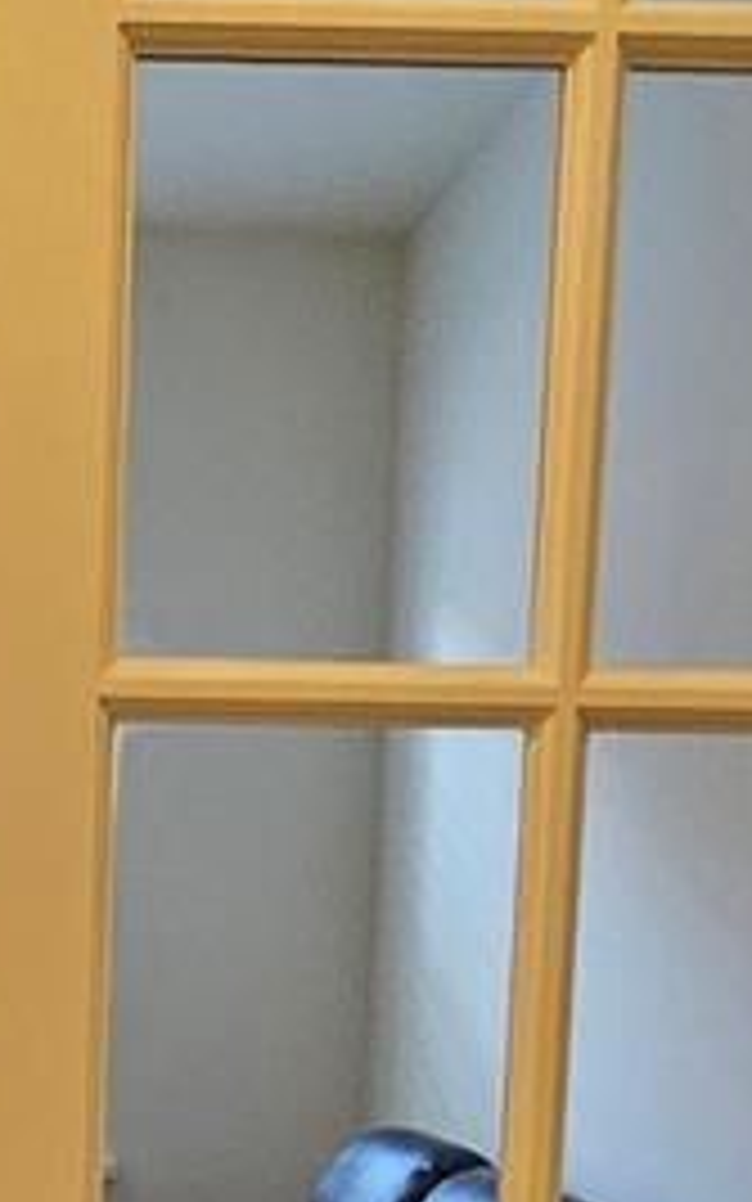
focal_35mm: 62
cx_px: -126
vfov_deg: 31.0
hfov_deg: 19.8
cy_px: 1148
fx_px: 2032
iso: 200
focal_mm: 1.7
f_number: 2.2
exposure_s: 1/60
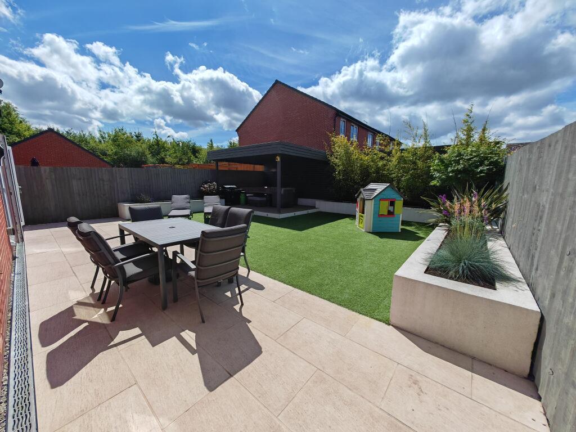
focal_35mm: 13
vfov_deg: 89.9
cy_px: 216
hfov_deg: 106.2
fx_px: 216
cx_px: 288
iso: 50
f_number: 2
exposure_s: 1/1800
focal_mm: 1.82
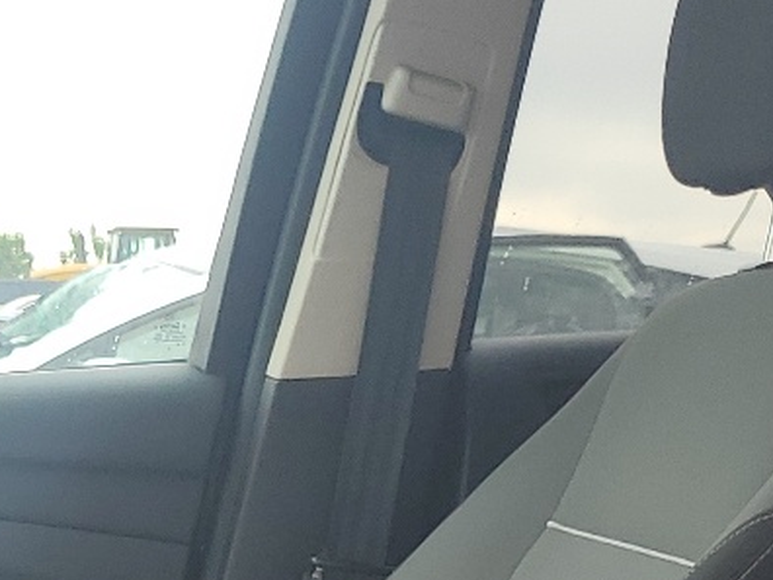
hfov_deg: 17.5
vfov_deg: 12.5
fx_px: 2345
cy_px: 1125
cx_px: -248
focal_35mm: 105
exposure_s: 1/233
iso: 50
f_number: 1.5
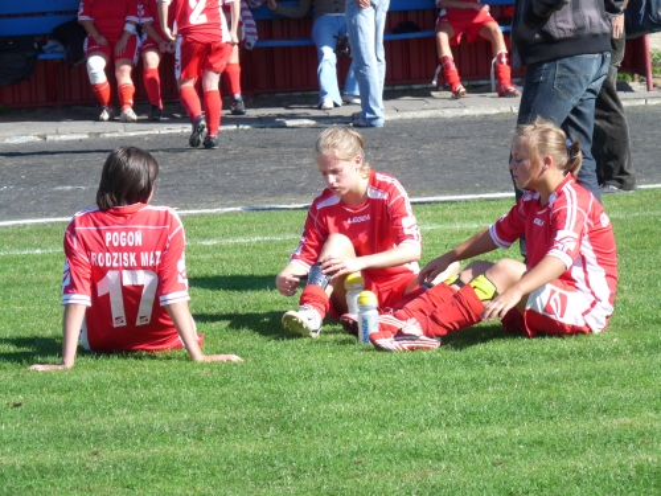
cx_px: 330
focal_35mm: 201
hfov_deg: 9.8
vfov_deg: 7.4
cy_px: 248
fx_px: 3838
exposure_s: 1/500
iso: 100
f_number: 3.7
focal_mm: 35.6
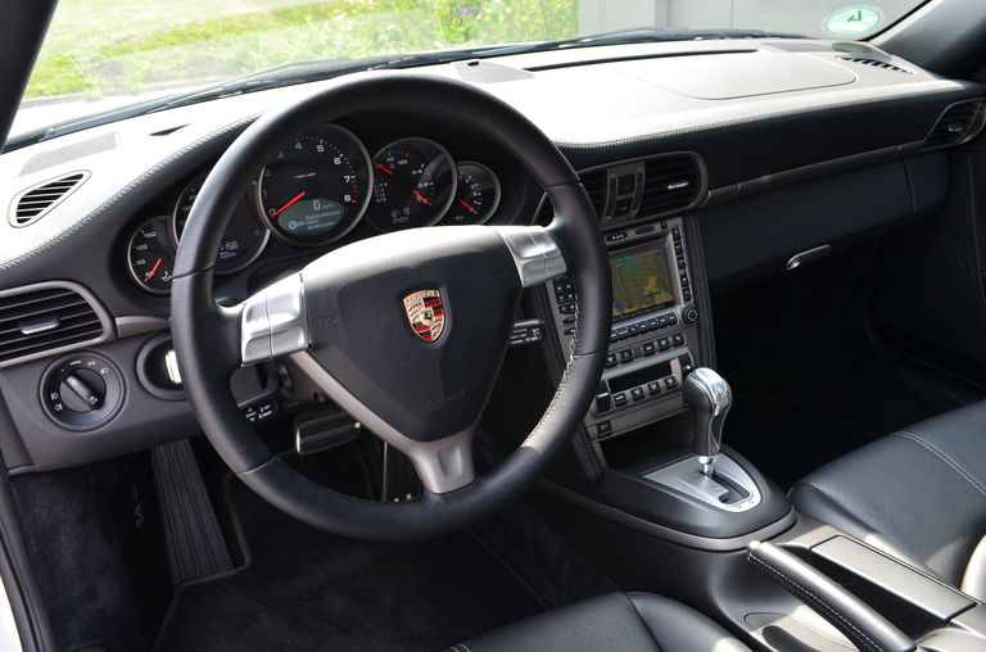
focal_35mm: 33
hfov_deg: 57.3
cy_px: 326
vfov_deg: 39.8
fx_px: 902
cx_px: 493
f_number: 8
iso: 400
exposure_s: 1/60
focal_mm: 22
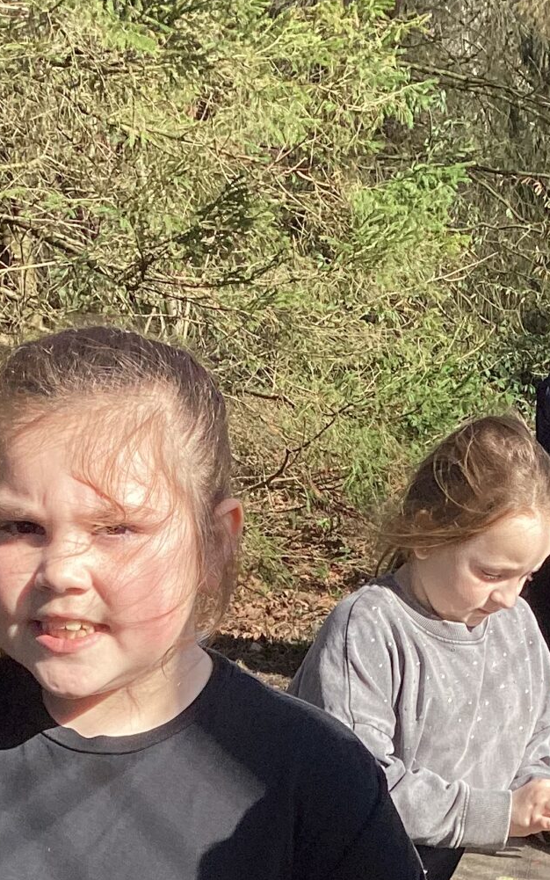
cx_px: 321
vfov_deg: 23.0
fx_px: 2014
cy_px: 1000
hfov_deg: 15.5
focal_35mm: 84
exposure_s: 1/959
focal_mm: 3.3
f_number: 2.4
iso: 25
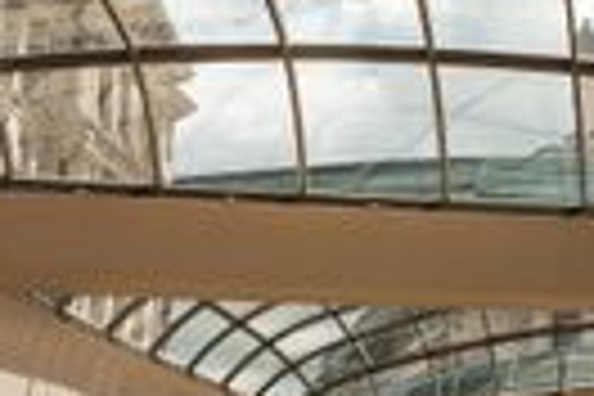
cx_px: 414
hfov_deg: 21.8
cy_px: 65
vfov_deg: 14.6
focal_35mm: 93
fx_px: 1534
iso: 50
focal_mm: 24
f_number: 10
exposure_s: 1/100
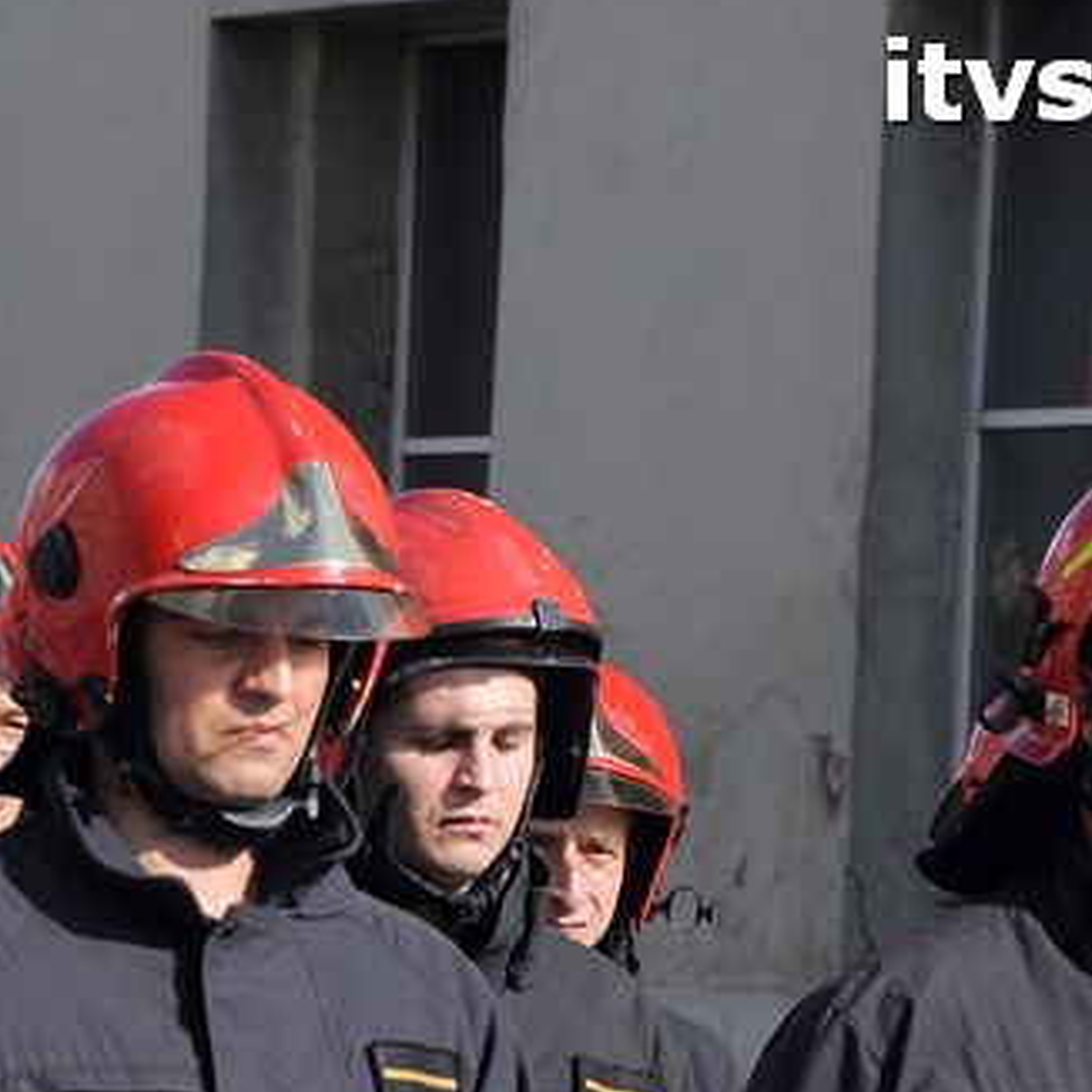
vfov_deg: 5.0
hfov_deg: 5.0
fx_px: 12460
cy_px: 926
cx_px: 214
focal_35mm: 349
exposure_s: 1/1000
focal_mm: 105
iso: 400
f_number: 8
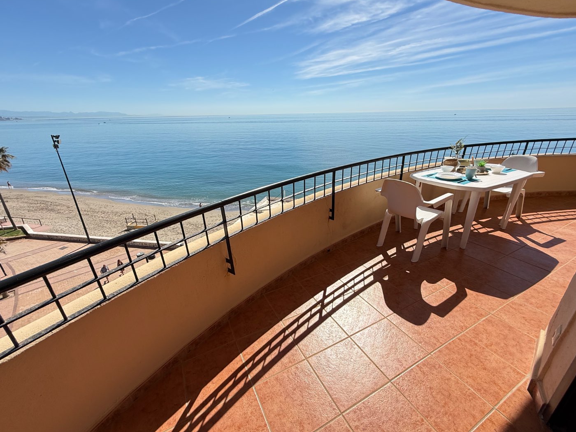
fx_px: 250
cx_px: 289
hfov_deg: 98.2
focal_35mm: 15
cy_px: 213
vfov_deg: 81.7
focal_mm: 2.22
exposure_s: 1/1698
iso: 50
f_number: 2.2
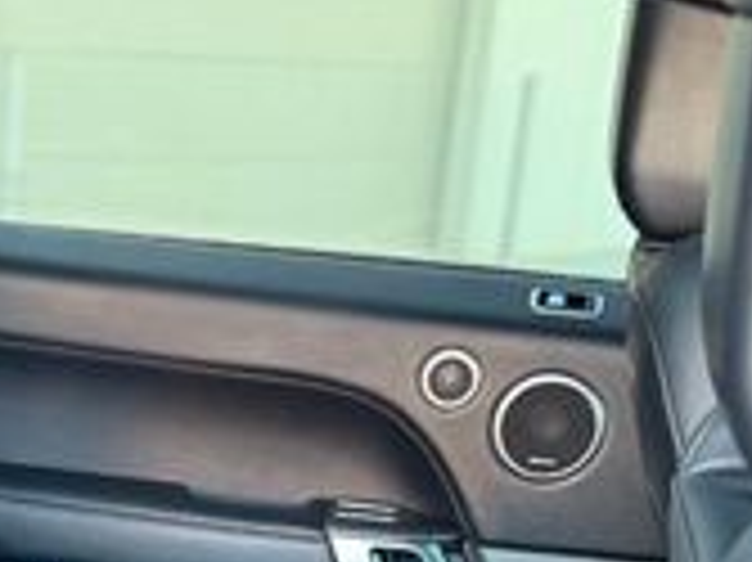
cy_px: 809
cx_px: -9
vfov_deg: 15.0
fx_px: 1997
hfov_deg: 20.6
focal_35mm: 92
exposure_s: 1/60
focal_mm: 6.76
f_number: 1.78
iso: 400
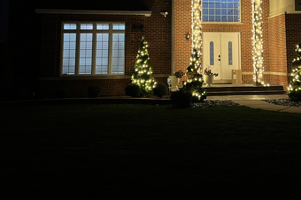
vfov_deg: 28.7
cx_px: 212
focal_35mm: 45
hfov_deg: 42.7
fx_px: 376
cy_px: 20
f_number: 1.5
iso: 640
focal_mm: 5.7
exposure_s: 1/30
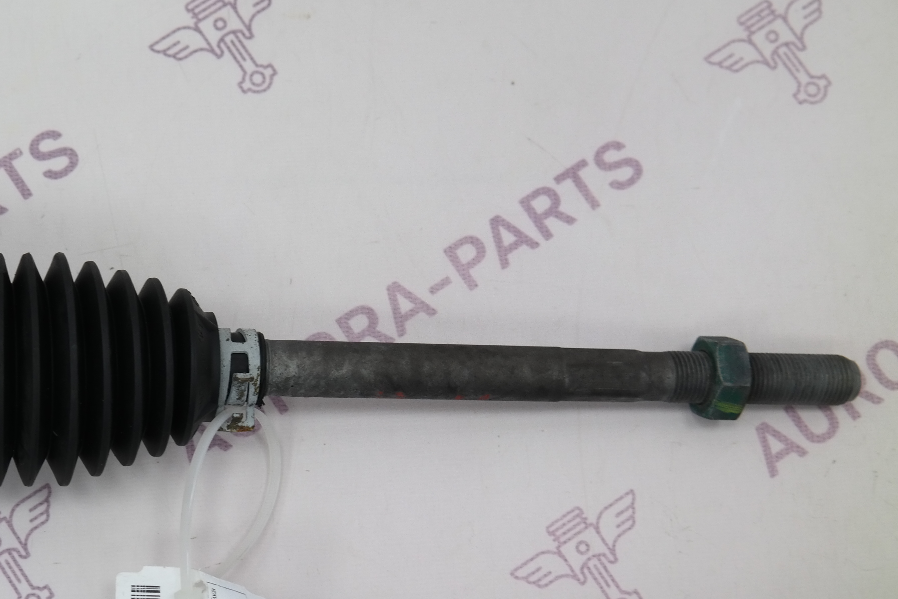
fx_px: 1572
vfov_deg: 21.5
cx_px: 209
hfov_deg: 31.2
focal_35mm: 63
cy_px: 387
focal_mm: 25
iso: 200
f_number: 4
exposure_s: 1/80
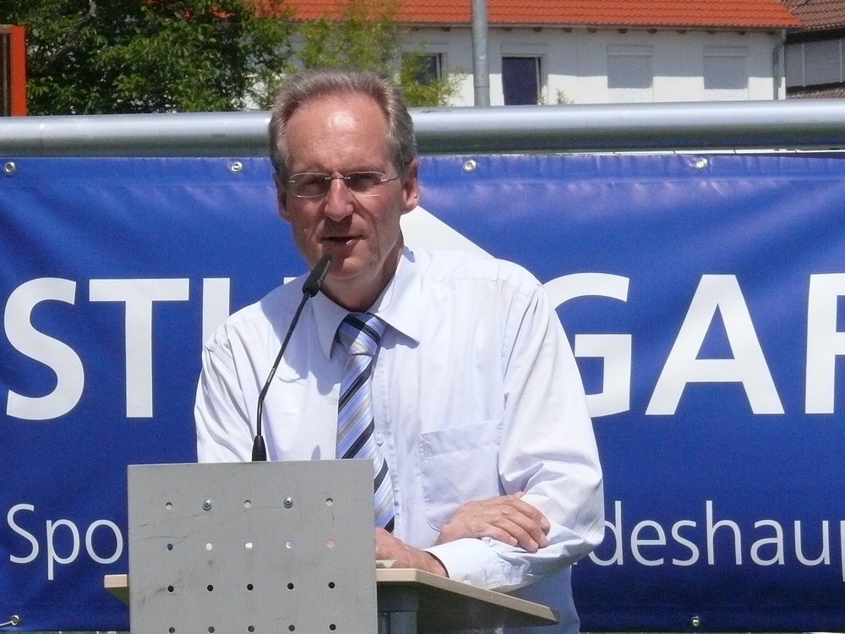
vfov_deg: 5.5
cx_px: 422
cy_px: 317
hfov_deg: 7.3
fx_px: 6640
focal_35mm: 272
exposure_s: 1/1000
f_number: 11
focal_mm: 40.4
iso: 400
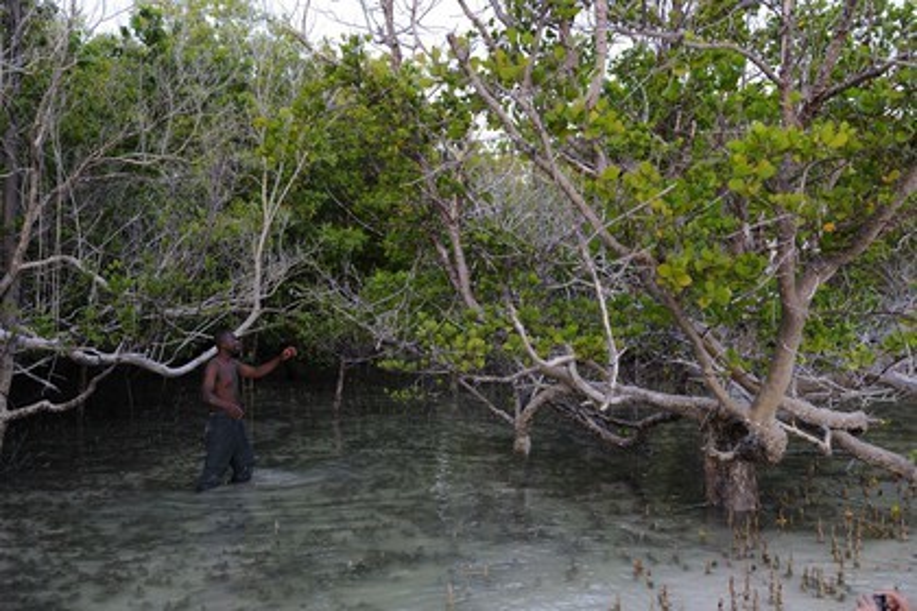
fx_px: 968
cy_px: 306
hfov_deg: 50.7
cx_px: 458
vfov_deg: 35.1
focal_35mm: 38
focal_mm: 38
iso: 400
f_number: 4
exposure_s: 1/100
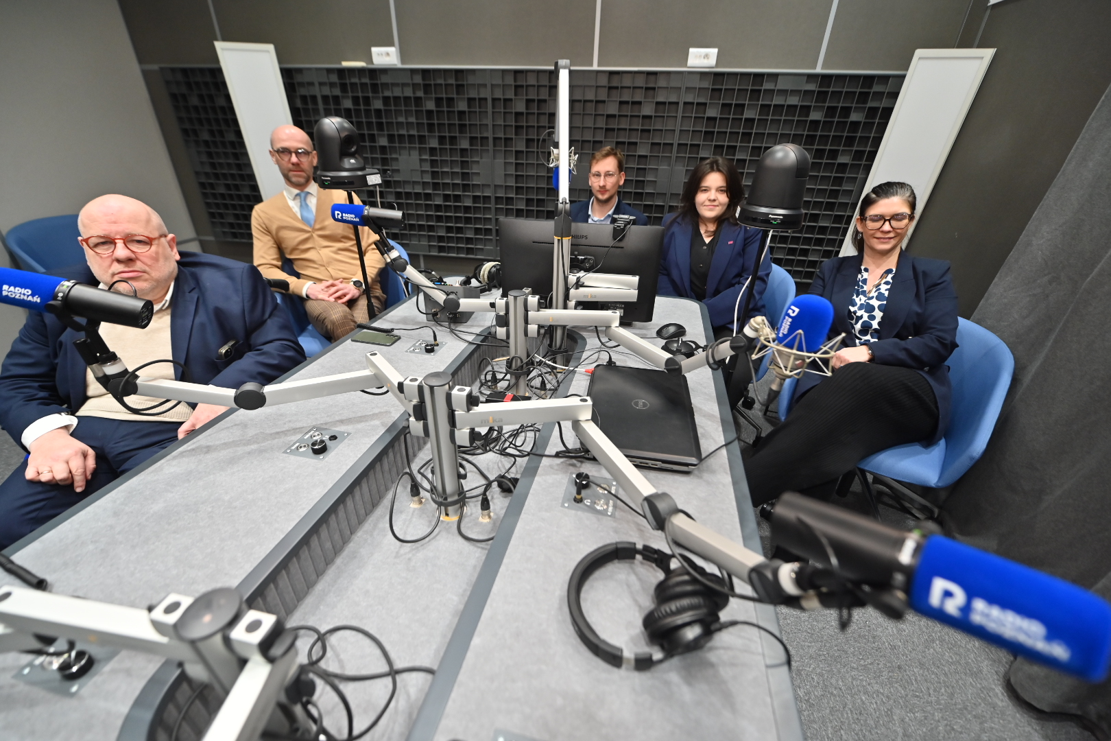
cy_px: 370
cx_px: 556
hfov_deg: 104.3
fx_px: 432
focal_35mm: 14
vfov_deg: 81.2
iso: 1100
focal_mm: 14
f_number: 2.8
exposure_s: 1/400
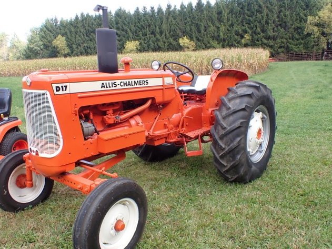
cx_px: 166
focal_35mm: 30
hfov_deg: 60.0
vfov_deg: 46.8
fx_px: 288
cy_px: 124
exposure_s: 1/200
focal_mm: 5.4
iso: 100
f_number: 3.2
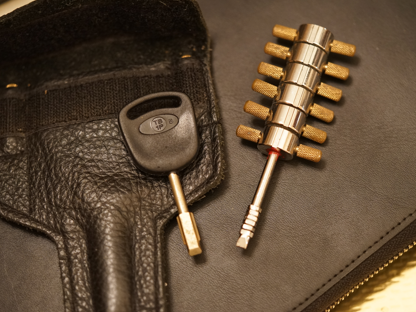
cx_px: 228
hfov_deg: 20.0
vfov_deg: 15.1
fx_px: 1178
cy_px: 156
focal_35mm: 98
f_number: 2.8
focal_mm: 90
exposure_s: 1/100
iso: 2500
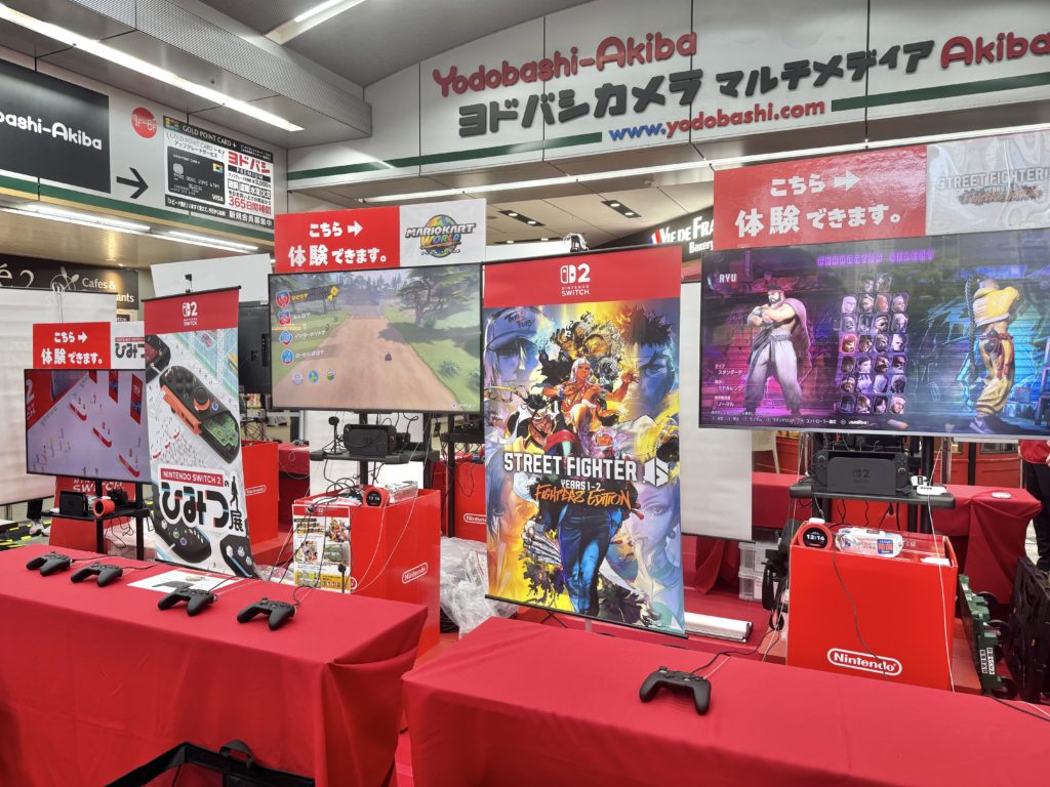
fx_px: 728
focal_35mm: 24
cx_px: 525
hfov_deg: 71.6
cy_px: 394
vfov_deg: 56.8
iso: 80
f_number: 1.78
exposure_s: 1/121
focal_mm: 6.76
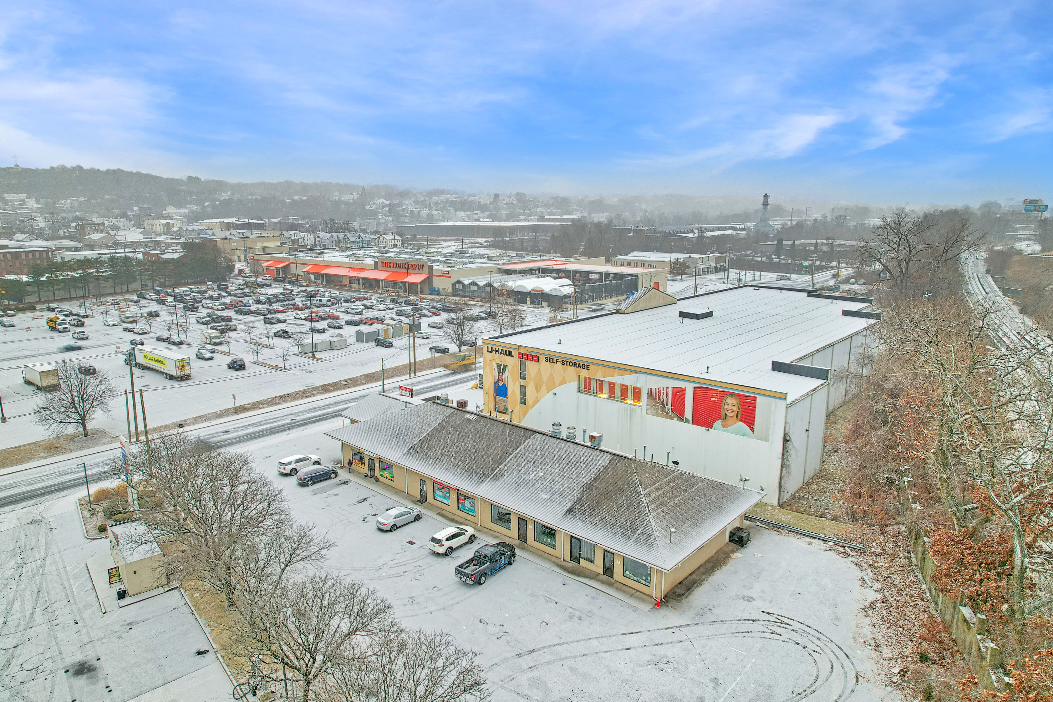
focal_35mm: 22
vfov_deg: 57.2
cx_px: 526
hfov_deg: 78.6
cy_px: 351
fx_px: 643
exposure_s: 1/40
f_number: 2.8
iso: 100
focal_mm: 8.4
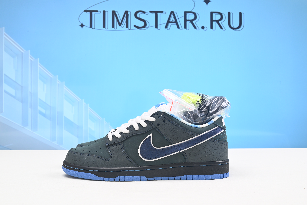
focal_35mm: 41
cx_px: 154
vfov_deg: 32.7
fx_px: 350
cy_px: 102
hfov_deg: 47.4
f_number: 16
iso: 100
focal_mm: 41
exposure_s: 1/2
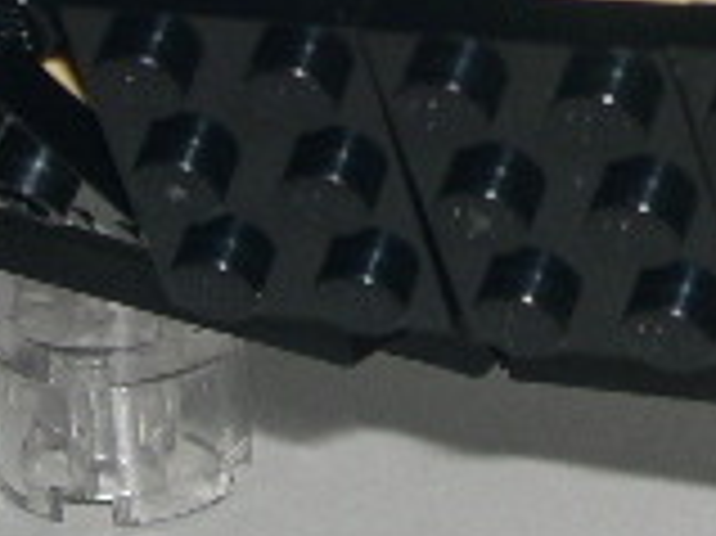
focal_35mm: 230
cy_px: -266
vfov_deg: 6.4
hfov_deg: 8.6
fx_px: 4754
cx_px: 500
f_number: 9.2
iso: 100
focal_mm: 12.2
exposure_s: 1/60
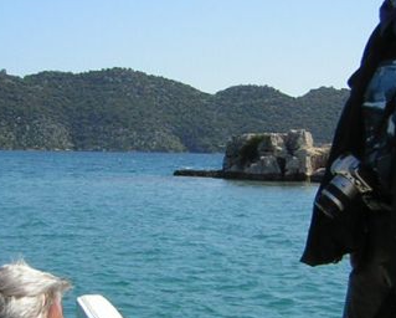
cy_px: 181
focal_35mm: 88
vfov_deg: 17.5
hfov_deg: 21.6
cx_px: 262
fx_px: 1033
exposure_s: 1/423
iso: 50
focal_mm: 4.7
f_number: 5.2
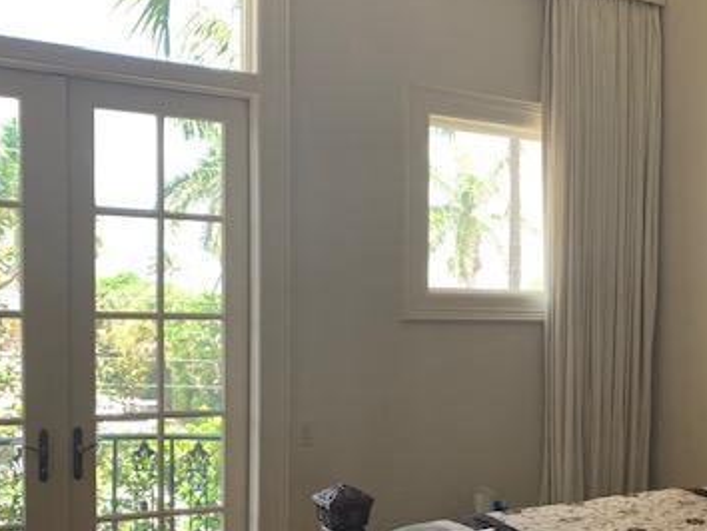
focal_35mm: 47
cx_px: 553
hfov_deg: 39.0
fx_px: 961
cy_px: 373
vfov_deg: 30.6
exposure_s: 1/75
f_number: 1.8
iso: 100
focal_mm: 4.25
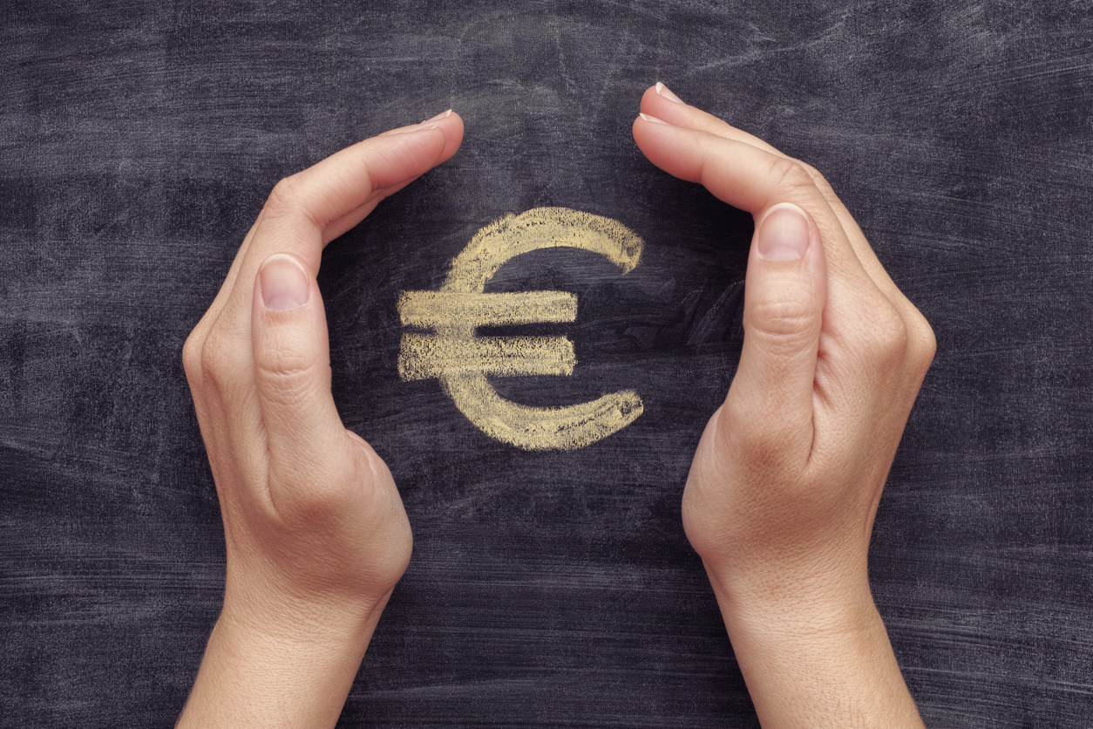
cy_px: 364
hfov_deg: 27.0
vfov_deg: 18.2
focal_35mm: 75
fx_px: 2277
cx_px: 546
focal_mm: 50
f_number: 11
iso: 100
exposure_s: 1/200
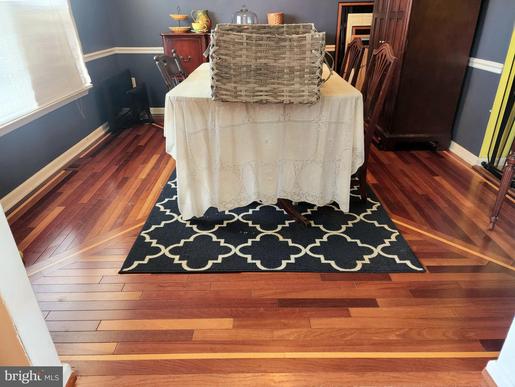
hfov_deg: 73.9
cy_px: 194
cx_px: 258
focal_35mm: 23
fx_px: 342
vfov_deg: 58.9
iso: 800
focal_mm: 6.4
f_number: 1.8
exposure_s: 1/60.2
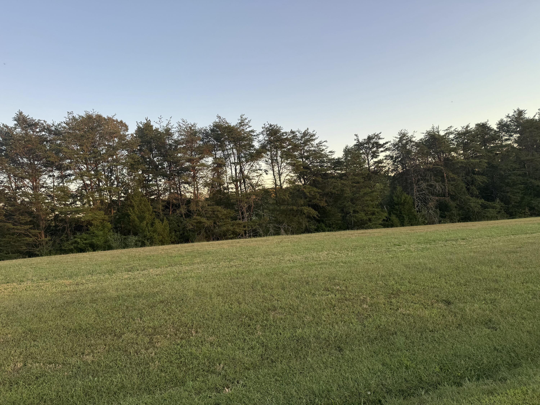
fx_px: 374
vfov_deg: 56.8
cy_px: 202
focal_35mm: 24
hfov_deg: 71.6
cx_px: 270
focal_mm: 6.76
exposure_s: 1/302
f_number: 1.78
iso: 80
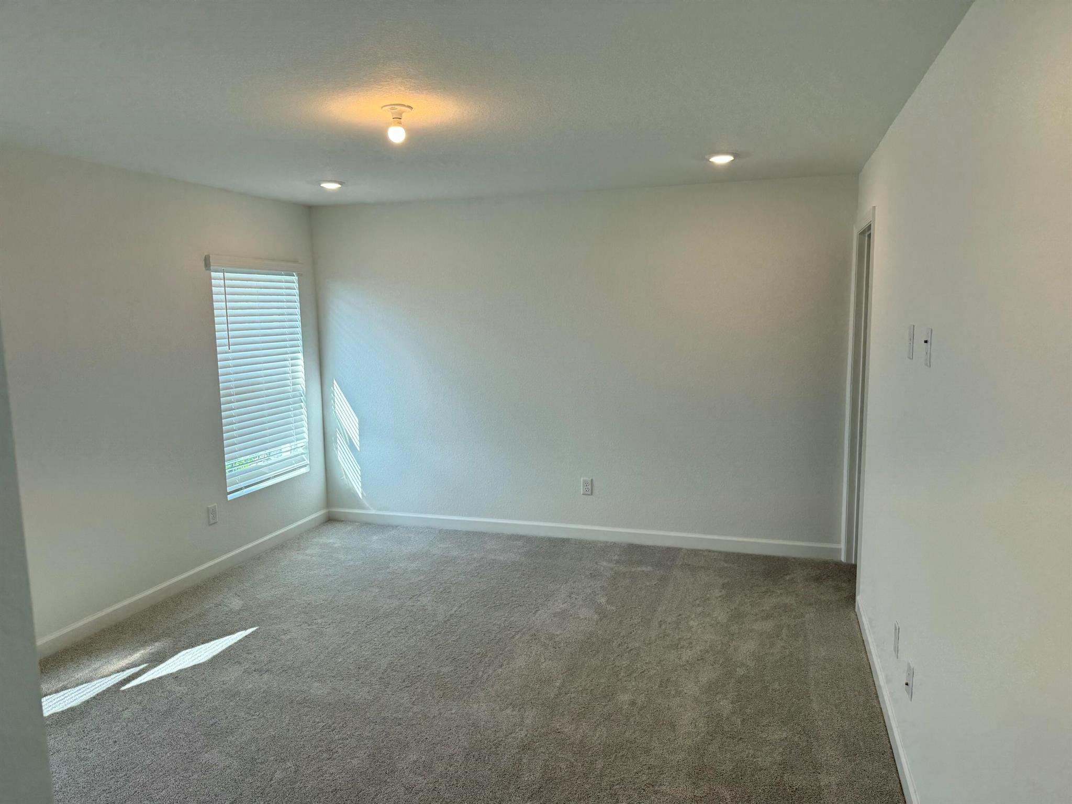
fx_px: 743
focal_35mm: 24
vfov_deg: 56.8
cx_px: 536
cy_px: 402
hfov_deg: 71.6
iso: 80
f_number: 1.78
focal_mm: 6.76
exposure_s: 1/230
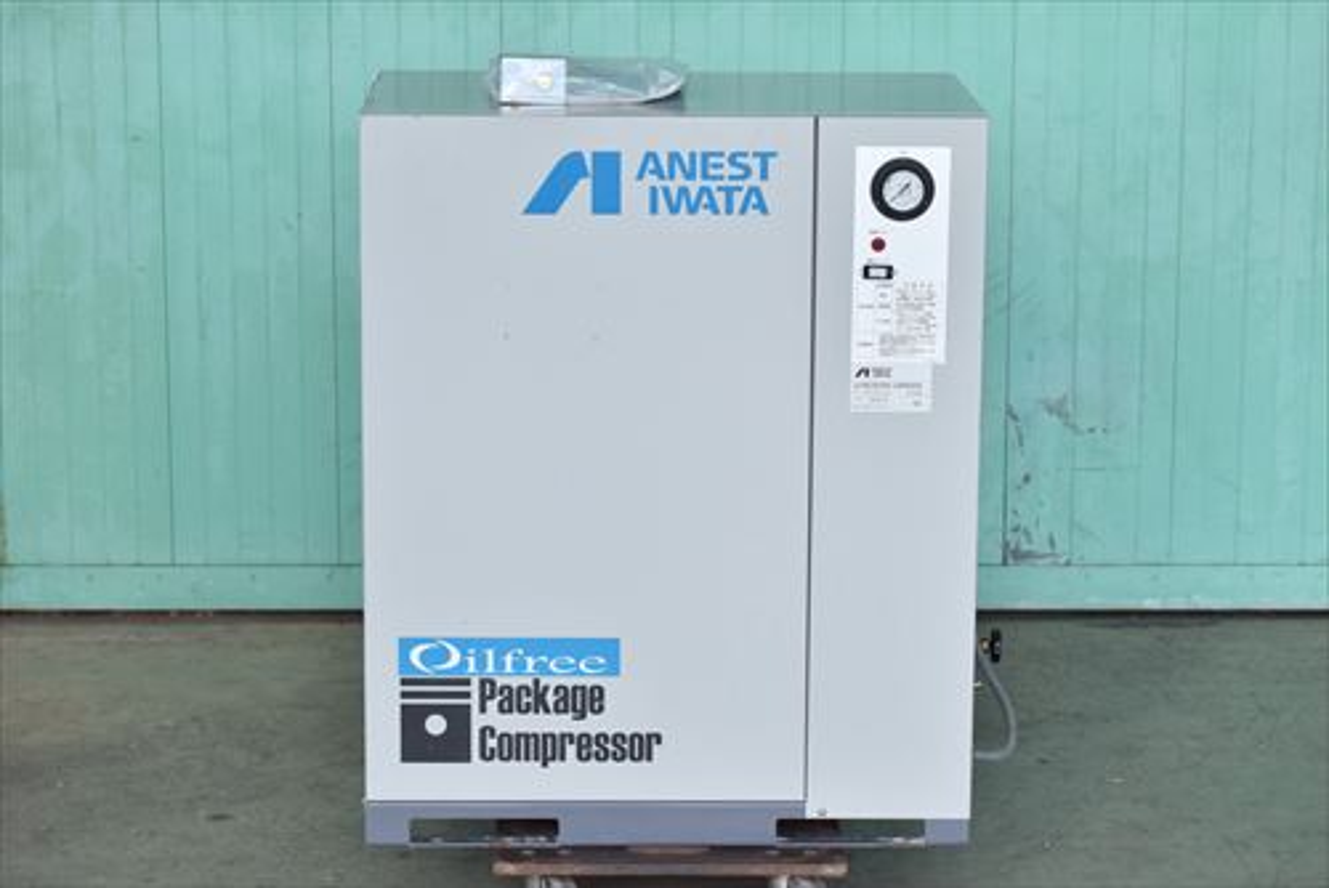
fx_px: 3435
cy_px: 444
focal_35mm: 93
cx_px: 664
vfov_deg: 14.7
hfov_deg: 21.9
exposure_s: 1/1250
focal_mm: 62
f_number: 6.3
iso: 1250
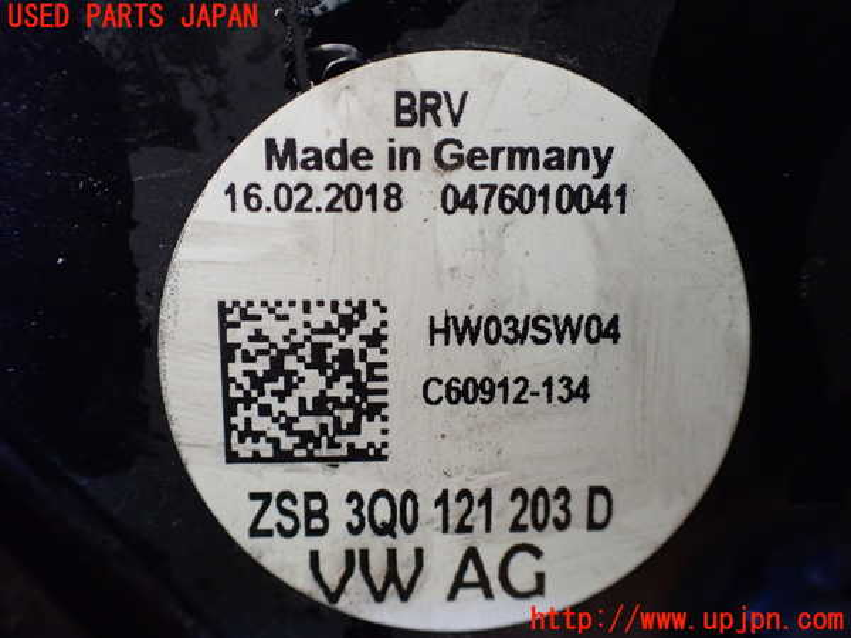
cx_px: 426
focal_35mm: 30
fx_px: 738
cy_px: 319
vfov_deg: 46.8
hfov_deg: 60.0
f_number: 2.3
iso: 800
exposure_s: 1/80
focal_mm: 5.4
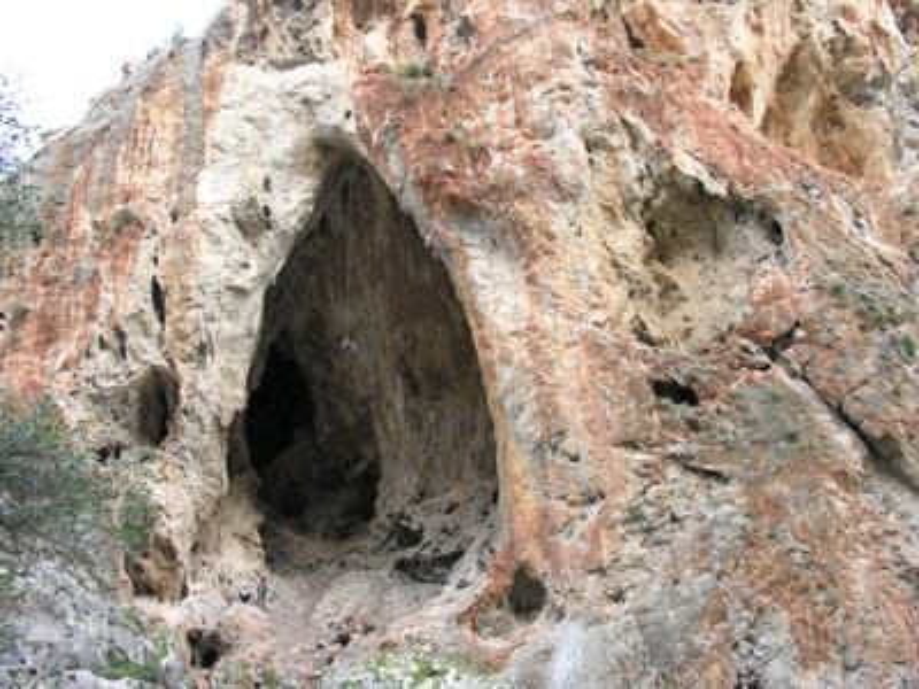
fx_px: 929
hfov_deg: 52.6
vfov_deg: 40.7
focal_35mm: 35
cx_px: 460
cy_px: 344
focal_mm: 8.9
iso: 50
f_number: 2.8
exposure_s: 1/41
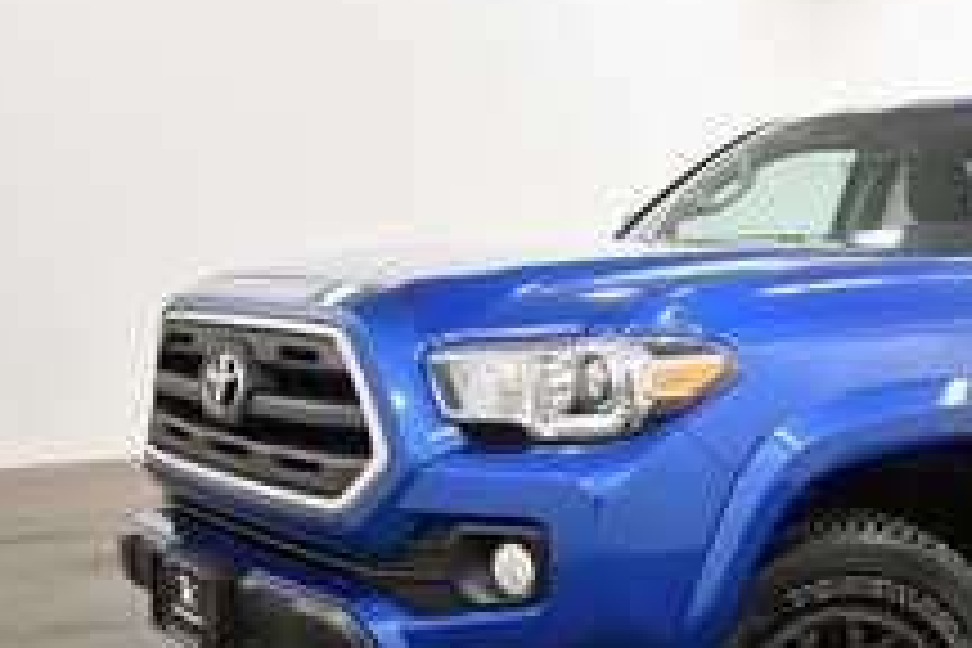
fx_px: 1350
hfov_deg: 37.4
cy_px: 461
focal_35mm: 50
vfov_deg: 26.7
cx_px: 846
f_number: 5.3
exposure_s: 1/125
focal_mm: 18
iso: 1100
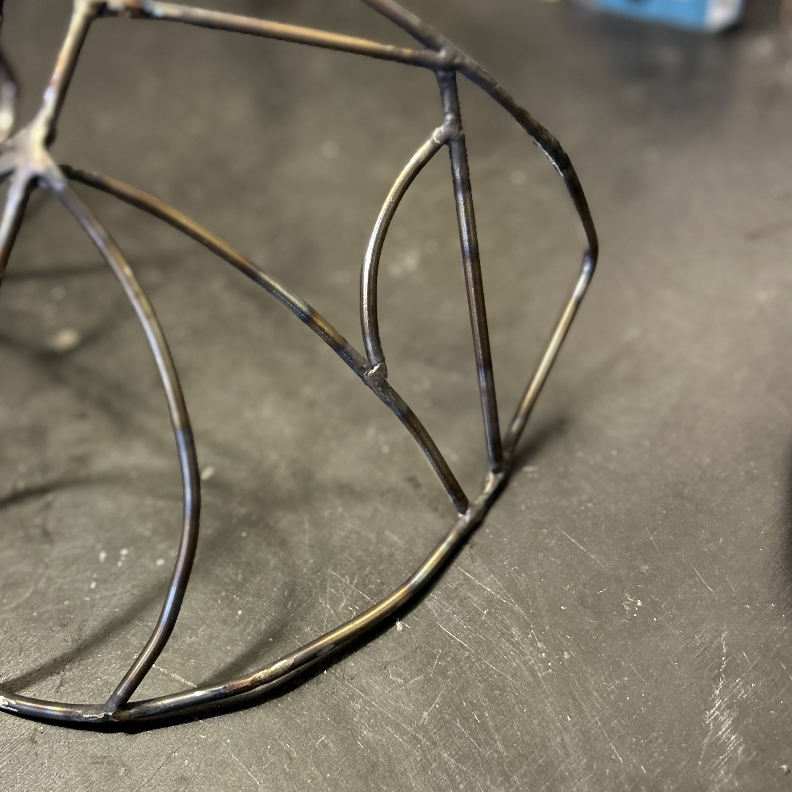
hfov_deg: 36.3
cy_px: 435
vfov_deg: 36.8
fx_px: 1191
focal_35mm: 46
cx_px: 250
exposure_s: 1/60
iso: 200
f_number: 1.5
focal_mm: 5.7
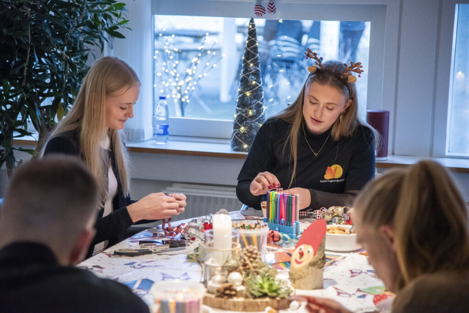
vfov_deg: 13.0
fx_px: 1368
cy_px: 156
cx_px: 234
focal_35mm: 105
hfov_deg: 19.5
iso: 3200
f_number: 4
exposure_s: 1/125
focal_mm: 105
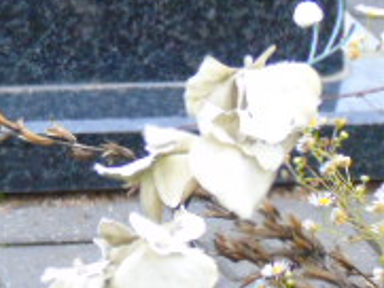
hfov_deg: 5.1
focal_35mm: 381
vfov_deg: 3.9
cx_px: -244
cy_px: -13
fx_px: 4229
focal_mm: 19
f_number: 4.4
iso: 400
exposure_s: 1/30
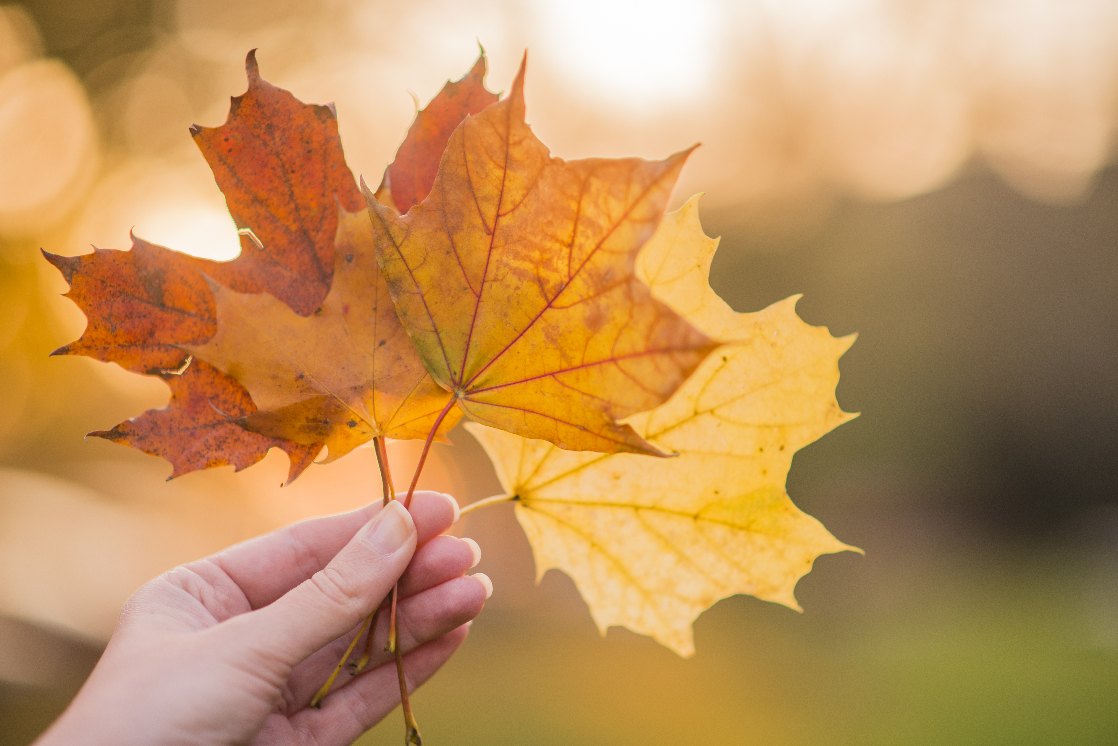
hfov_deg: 23.9
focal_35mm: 85
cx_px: 559
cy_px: 373
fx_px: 2641
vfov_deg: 16.1
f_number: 1.8
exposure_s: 1/640
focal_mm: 85
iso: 200
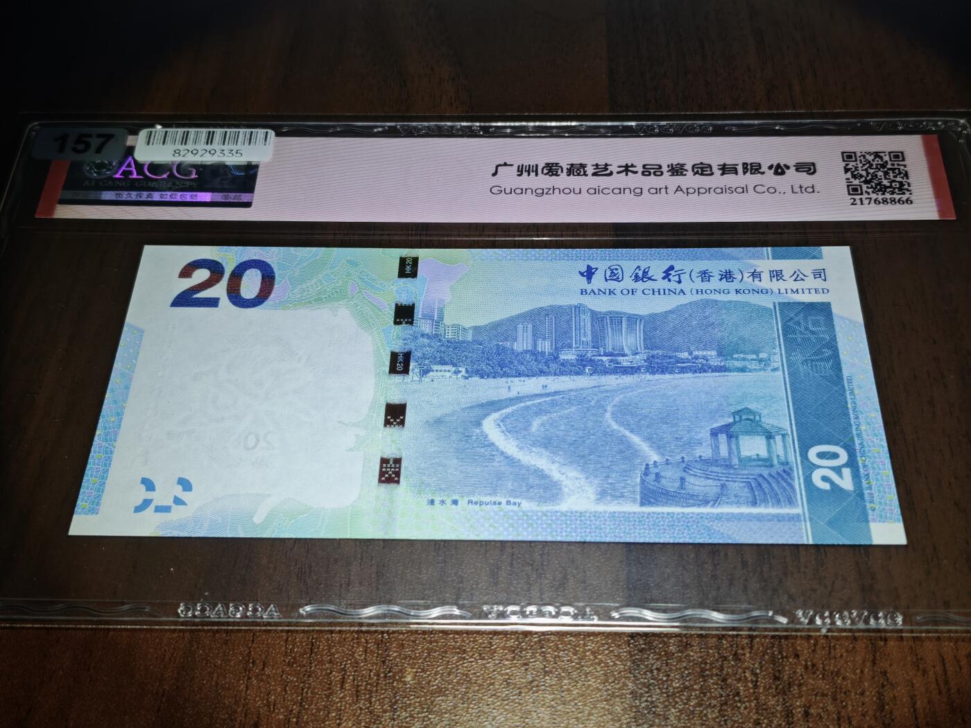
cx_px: 486
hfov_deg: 38.2
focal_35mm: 50
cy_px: 364
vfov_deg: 29.1
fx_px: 1403
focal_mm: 5.85
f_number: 1.63
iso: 100
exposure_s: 1/102
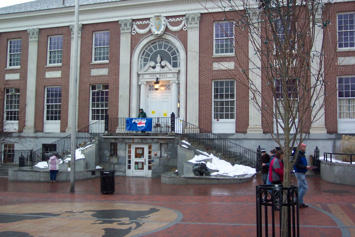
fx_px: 375
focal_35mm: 38
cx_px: 178
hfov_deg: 50.7
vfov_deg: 35.1
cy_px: 118
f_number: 2.8
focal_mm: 8
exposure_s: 1/30
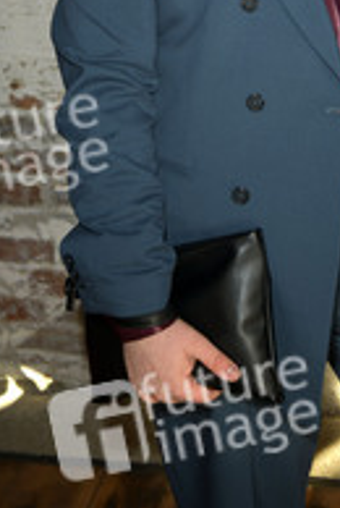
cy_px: 26
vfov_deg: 26.8
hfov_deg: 18.9
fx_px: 1016
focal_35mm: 72
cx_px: 259
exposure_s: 1/200
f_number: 5.6
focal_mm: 35
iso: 250
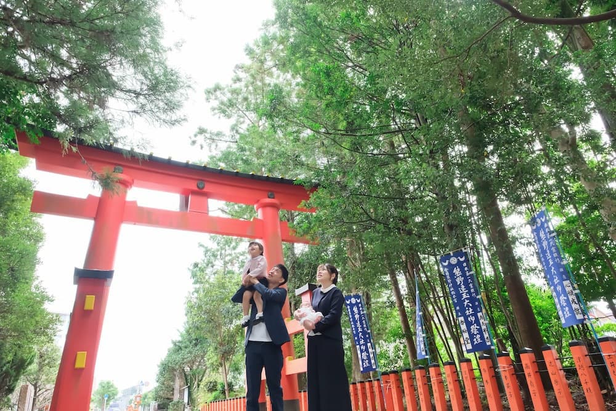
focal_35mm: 24
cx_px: 308
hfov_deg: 73.7
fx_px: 411
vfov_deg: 53.1
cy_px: 206
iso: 1600
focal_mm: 16
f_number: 5.6
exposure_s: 1/200
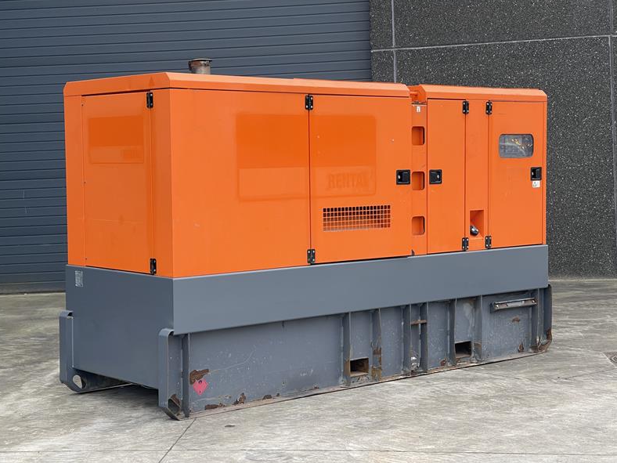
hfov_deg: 29.8
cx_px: 306
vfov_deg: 22.6
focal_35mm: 65
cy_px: 229
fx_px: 1159
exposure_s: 1/250
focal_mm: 7.5
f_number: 2.2
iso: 20
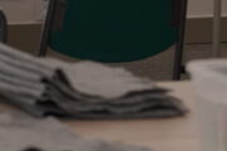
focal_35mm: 380
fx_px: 2392
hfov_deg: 5.4
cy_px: -264
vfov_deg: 3.5
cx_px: 140
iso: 500
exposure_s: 1/160
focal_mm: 67
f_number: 4
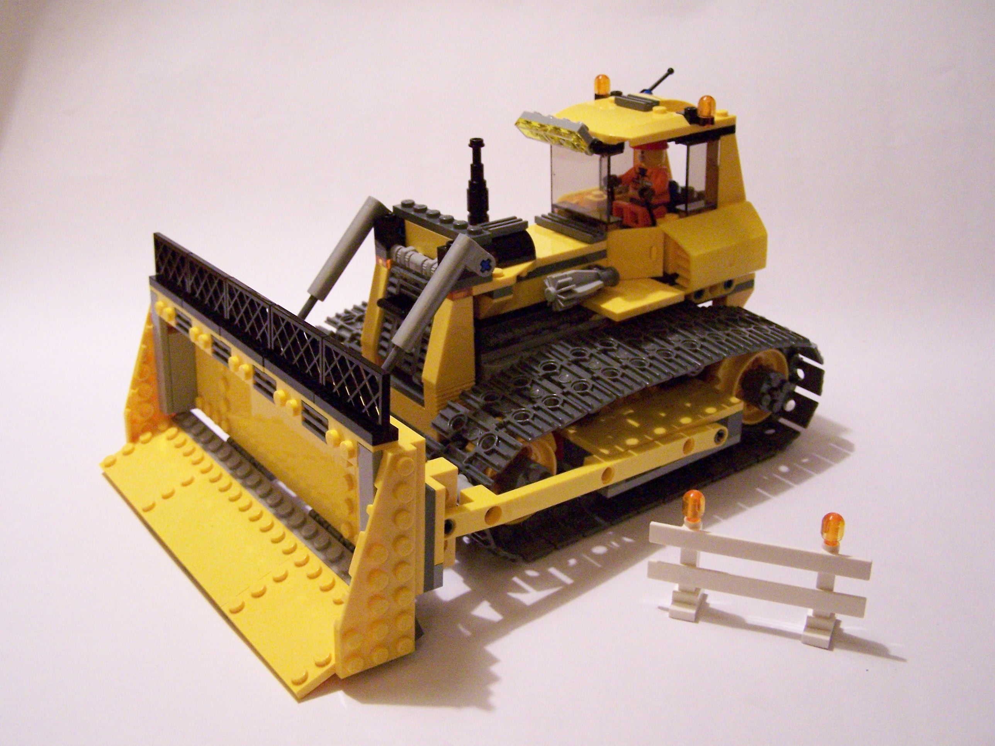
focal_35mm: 38
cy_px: 373
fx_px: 1092
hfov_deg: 49.0
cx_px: 498
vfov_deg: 37.7
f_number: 2.8
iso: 400
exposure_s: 1/15
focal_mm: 6.3
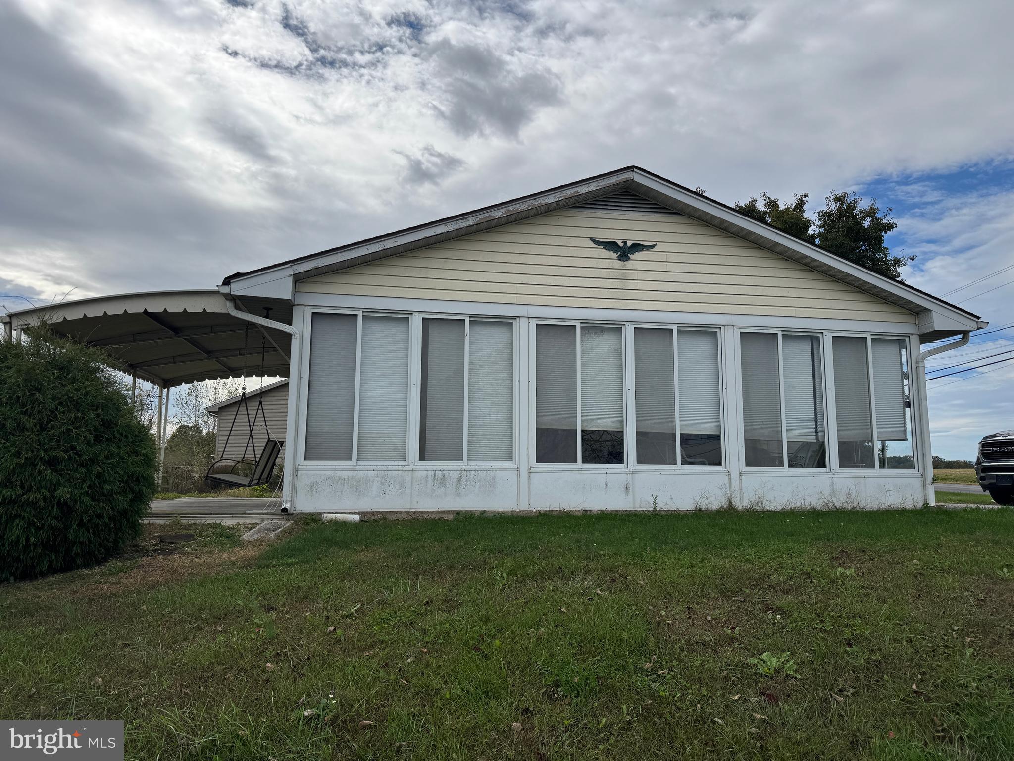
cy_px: 380
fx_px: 703
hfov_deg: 71.6
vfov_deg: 56.8
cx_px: 507
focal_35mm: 24
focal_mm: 6.76
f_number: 1.78
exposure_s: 1/10417
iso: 80
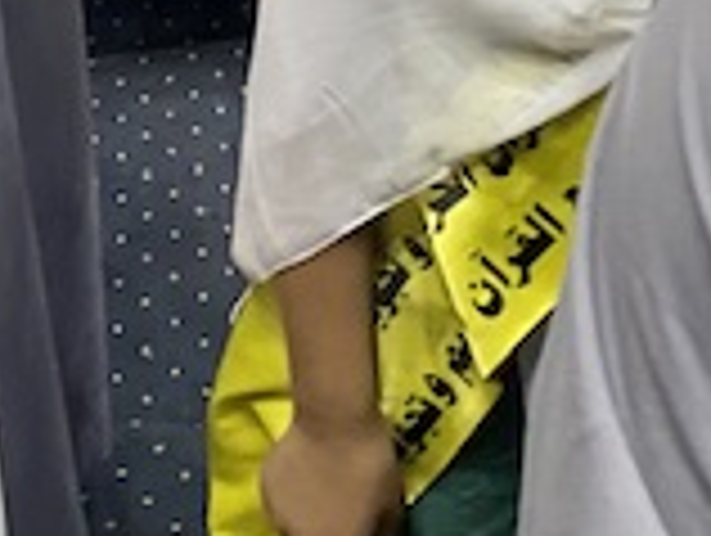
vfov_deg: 12.3
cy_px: -568
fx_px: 2160
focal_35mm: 105
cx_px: 459
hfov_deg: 18.7
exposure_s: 1/50
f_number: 1.8
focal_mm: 4.25
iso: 320
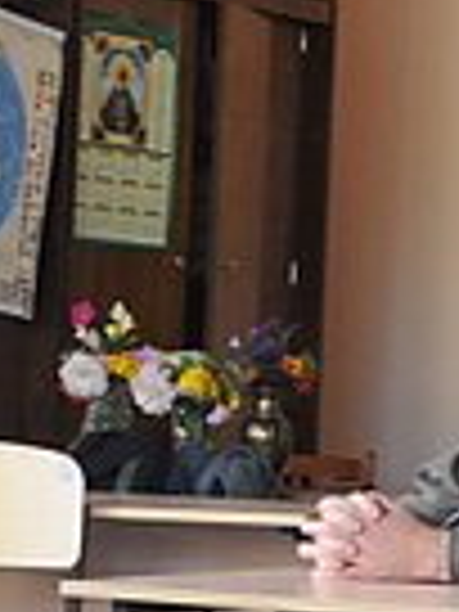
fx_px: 3607
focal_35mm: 204
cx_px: 1116
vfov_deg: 9.7
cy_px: 295
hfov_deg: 6.9
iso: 640
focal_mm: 24
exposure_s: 1/13
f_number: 8
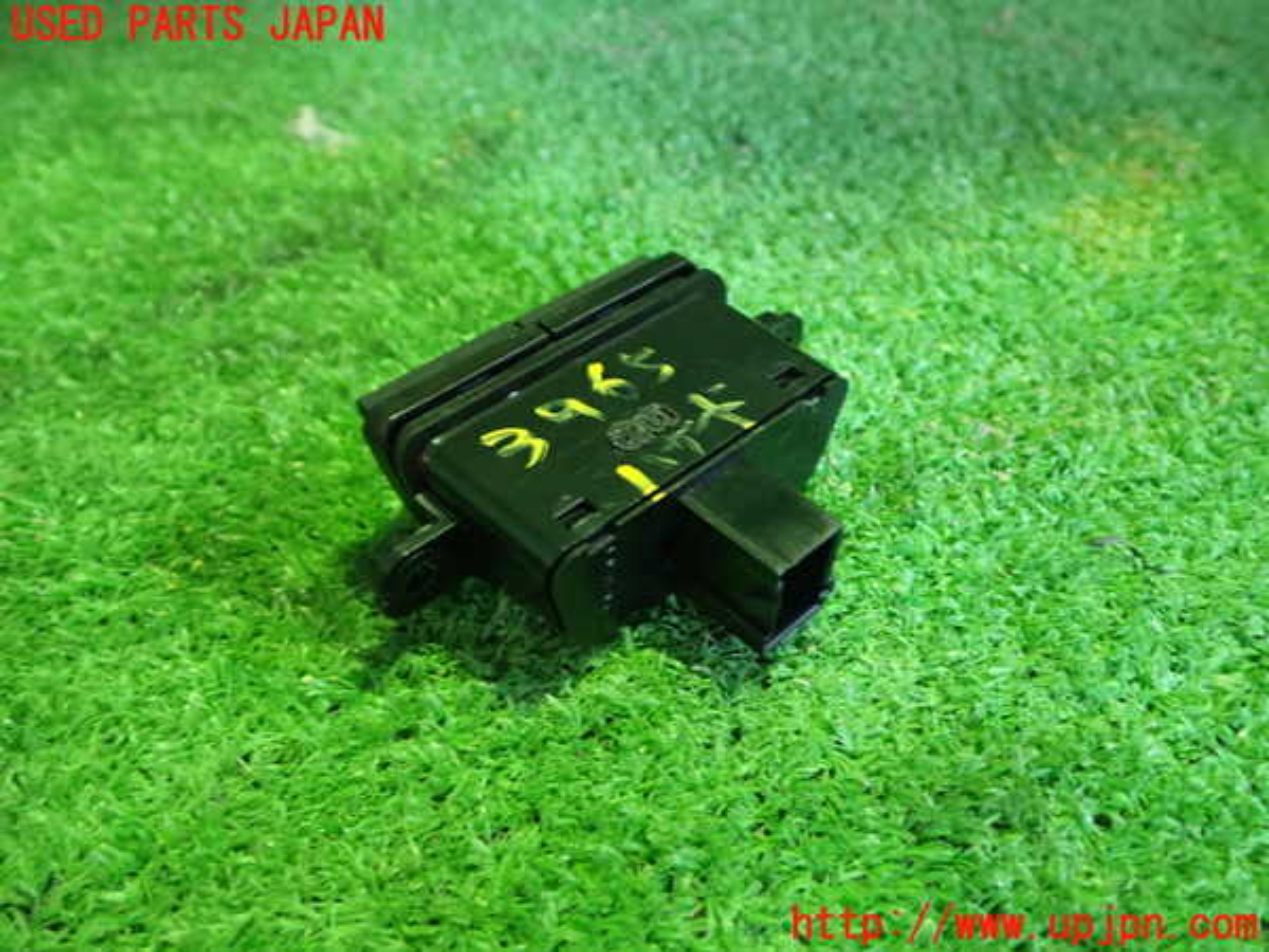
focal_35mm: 32
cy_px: 476
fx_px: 1173
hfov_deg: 56.8
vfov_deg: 44.2
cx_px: 634
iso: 800
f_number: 2.4
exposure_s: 1/25
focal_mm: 5.79
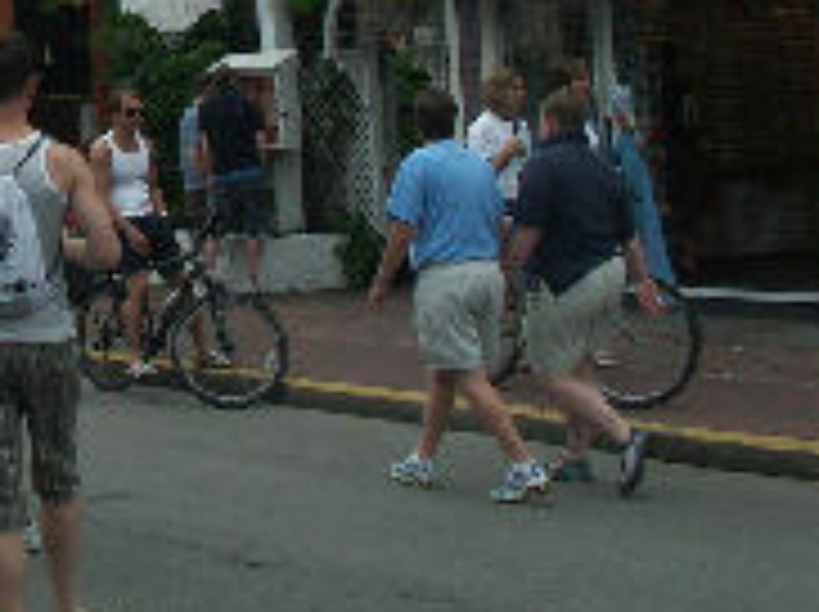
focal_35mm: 85
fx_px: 2008
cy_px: -50
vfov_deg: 16.8
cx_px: -74
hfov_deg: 21.9
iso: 100
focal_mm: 7.61
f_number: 7.1
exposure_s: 1/320
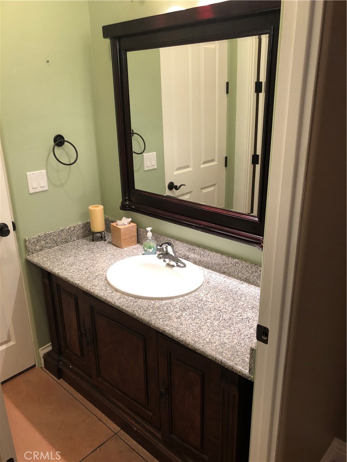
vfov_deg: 63.4
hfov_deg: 49.7
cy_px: 231
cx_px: 174
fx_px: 374
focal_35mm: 28
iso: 40
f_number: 1.8
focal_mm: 3.99
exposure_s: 1/15
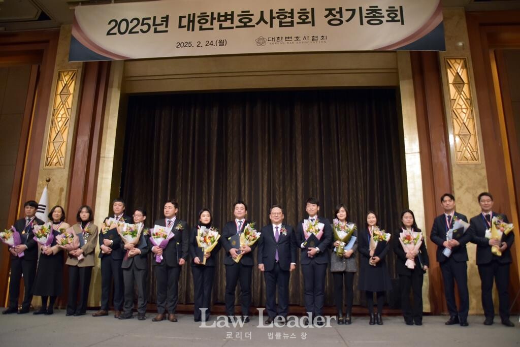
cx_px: 260
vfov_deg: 47.9
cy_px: 174
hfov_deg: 67.4
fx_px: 390
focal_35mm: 27
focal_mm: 18
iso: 1250
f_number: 3.5
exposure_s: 1/160
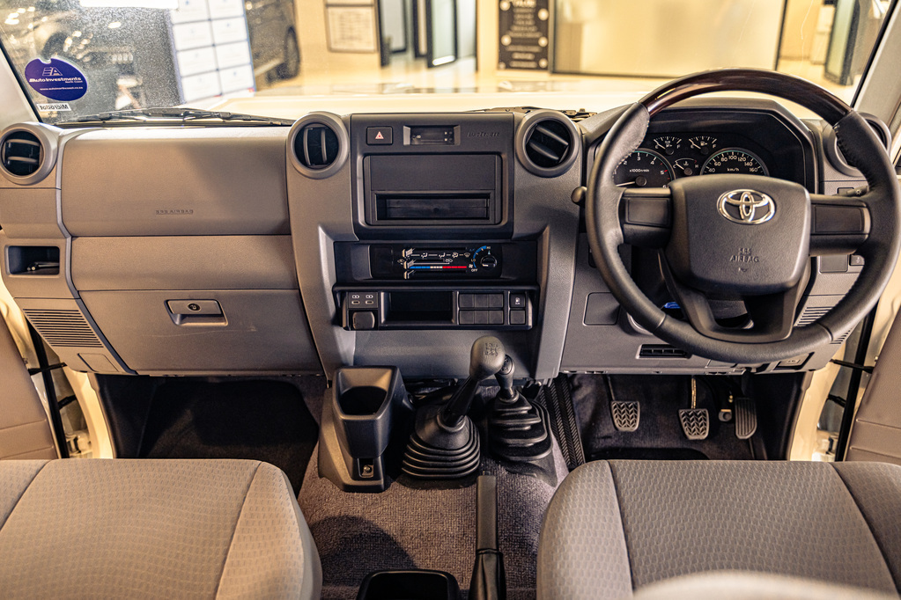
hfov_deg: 62.8
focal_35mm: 30
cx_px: 450
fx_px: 738
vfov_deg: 44.3
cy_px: 300
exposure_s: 1/125
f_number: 2.8
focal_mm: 29.5
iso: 500
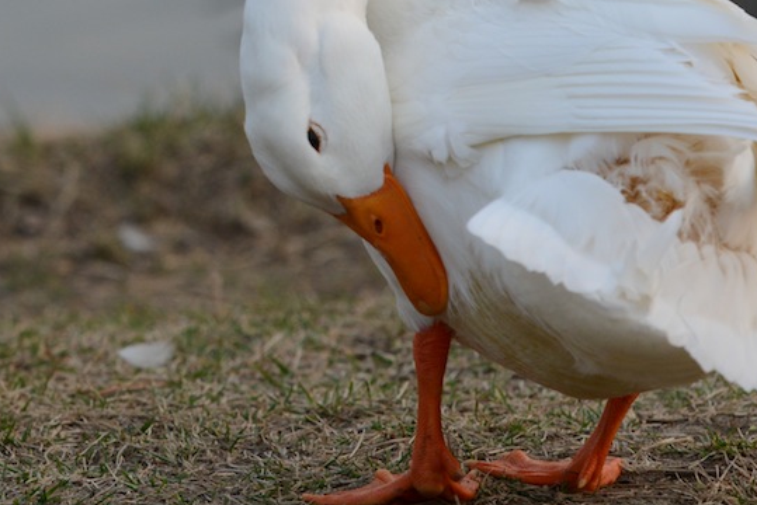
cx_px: 0
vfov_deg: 3.5
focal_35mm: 390
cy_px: -28
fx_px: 8205
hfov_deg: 5.3
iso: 640
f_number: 4.5
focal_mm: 130
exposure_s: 1/800
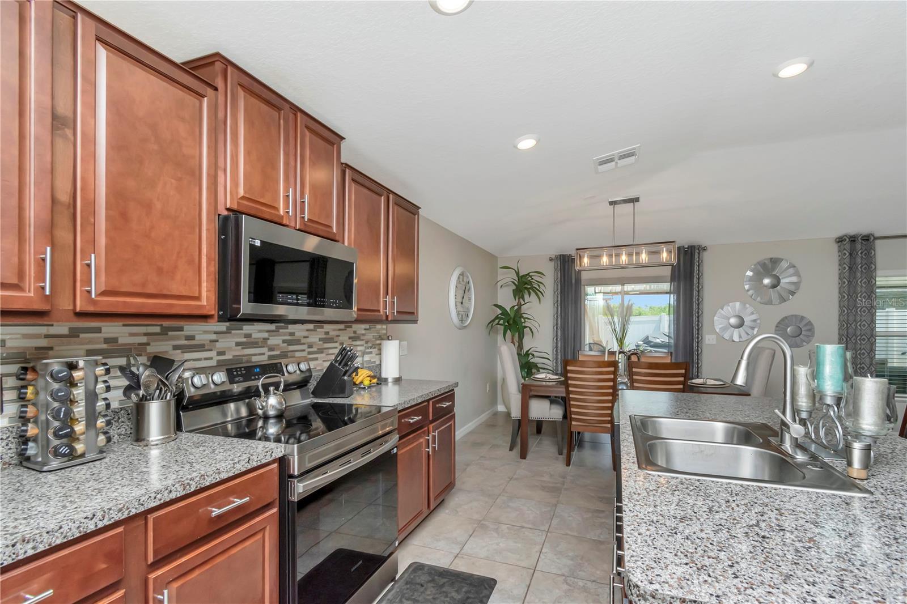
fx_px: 378
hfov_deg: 100.4
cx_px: 454
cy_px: 302
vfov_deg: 77.3
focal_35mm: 15
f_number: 9
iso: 500
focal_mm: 10
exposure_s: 1/200
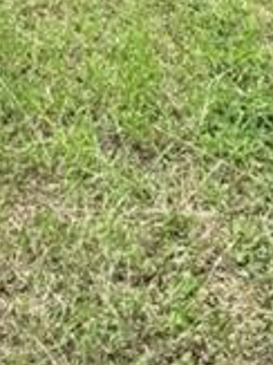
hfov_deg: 8.1
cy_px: -22
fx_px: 1864
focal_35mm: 177
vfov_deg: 11.0
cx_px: 499
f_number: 1.78
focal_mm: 6.76
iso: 80
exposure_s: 1/822
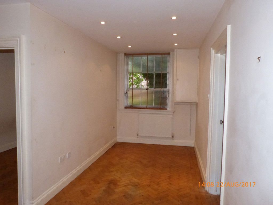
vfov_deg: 54.9
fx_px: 197
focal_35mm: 25
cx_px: 136
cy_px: 102
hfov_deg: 69.4
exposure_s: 1/80
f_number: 8
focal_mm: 4.5
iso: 800
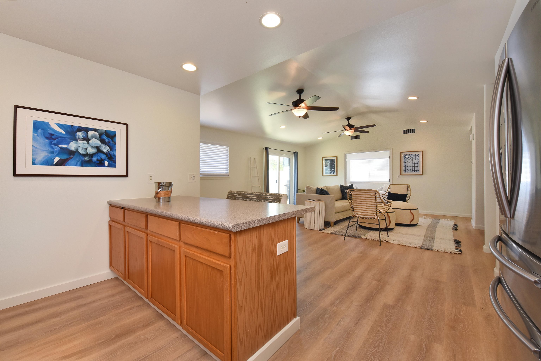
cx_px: 270
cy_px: 180
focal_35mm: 14
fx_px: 210
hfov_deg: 104.2
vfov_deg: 81.2
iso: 80
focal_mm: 14
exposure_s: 1/60
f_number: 4
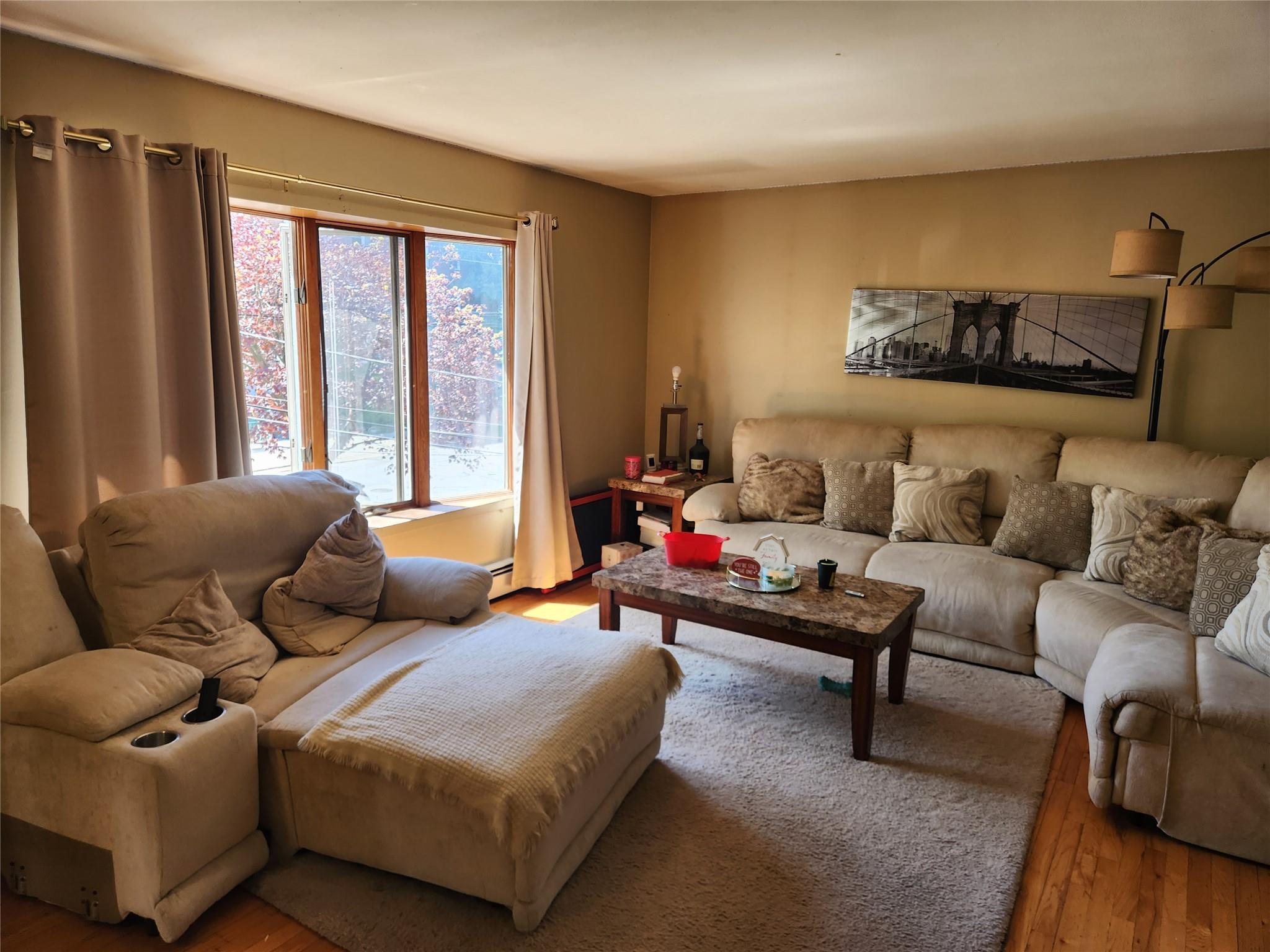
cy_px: 476
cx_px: 635
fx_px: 844
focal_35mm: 23
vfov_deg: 58.9
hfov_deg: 73.9
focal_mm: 5.4
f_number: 1.8
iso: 100
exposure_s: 1/180
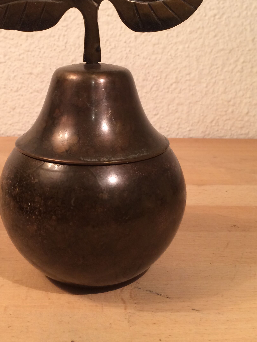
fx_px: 436
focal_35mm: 44
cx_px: 97
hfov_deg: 32.7
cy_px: 128
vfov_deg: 42.6
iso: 50
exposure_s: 1/33
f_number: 2.2
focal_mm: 4.15
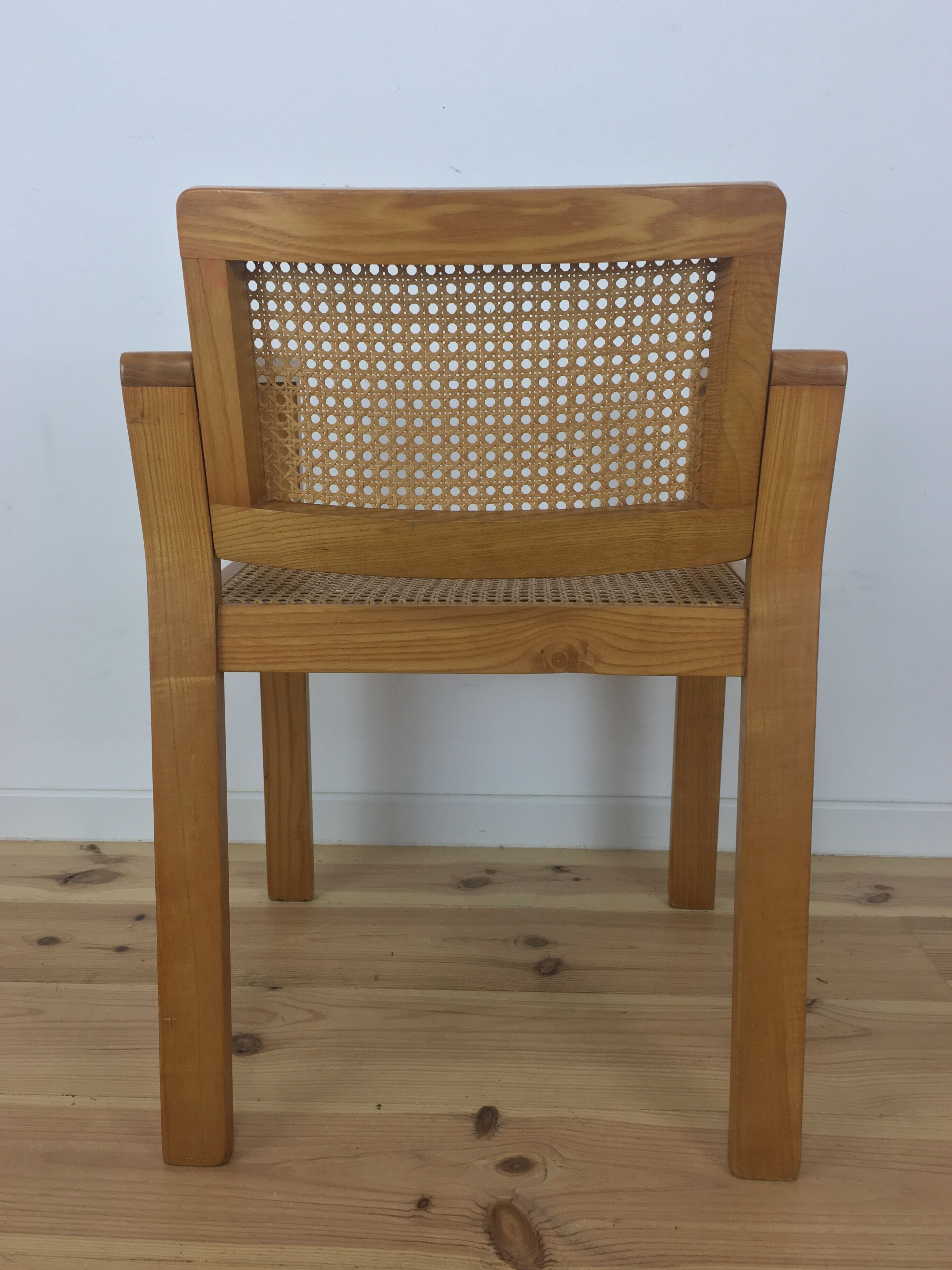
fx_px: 1100
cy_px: 622
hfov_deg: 46.8
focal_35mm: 30
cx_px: 472
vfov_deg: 60.0
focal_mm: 4.15
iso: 32
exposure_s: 1/50
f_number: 2.2
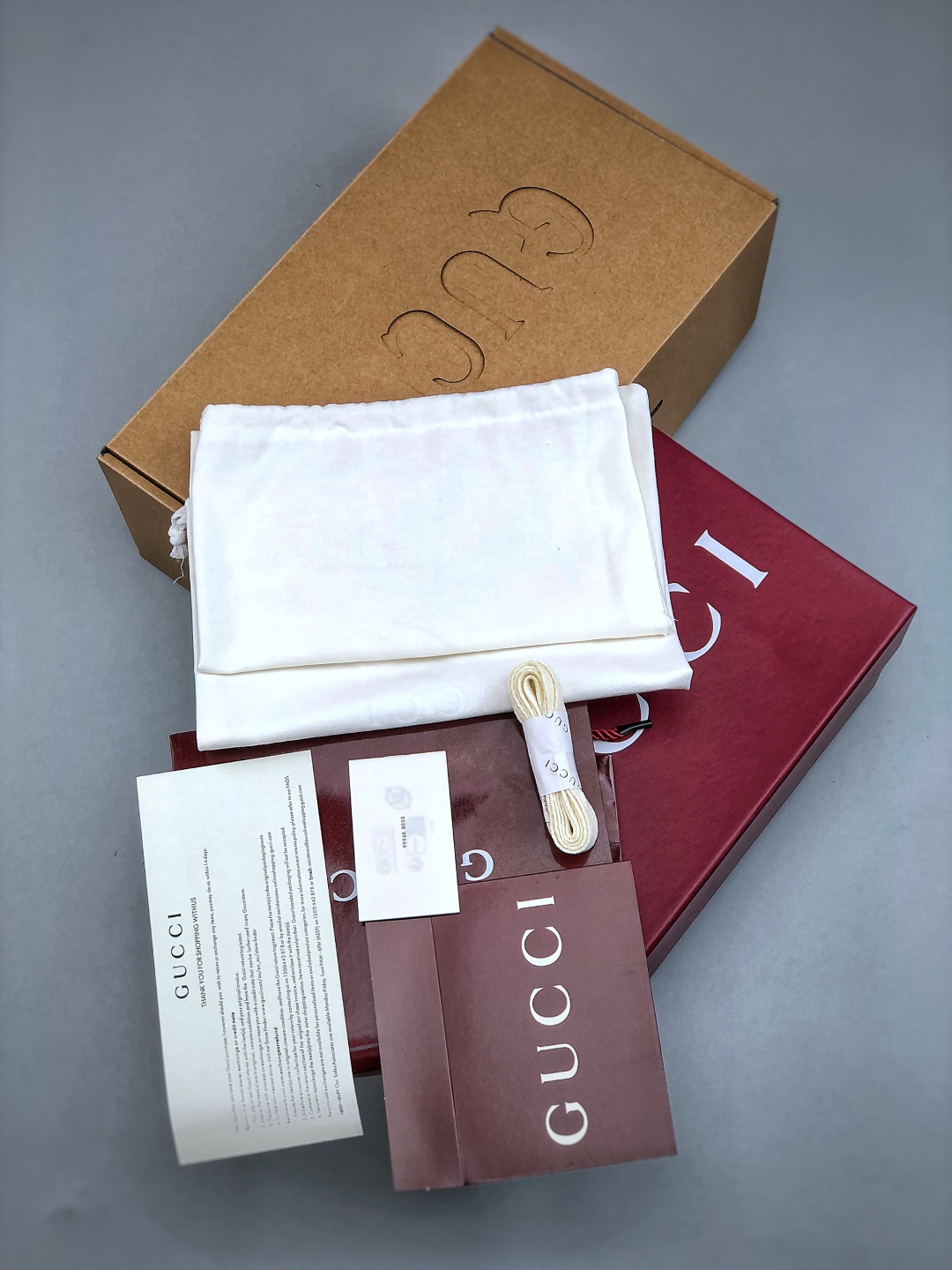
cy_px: 635
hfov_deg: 25.7
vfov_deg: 33.8
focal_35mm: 57
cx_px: 476
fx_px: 2090
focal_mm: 6.6
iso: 20
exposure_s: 1/100
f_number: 2.8
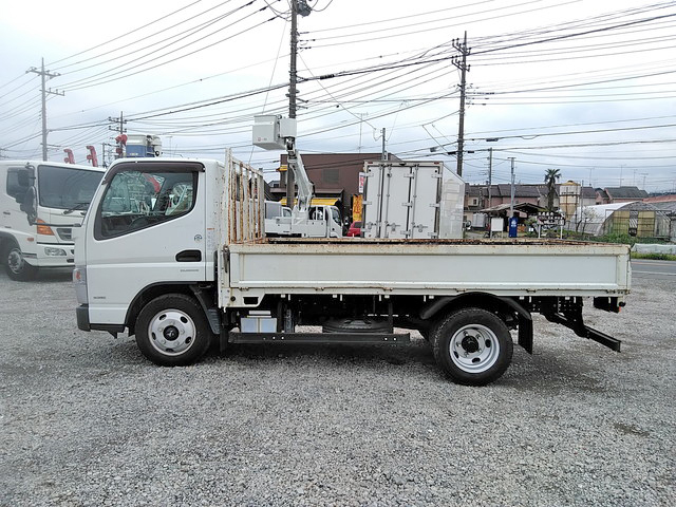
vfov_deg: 51.4
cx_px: 338
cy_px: 254
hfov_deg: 65.3
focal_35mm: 27
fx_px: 527
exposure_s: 1/847
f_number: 2.2
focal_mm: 3.46
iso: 60
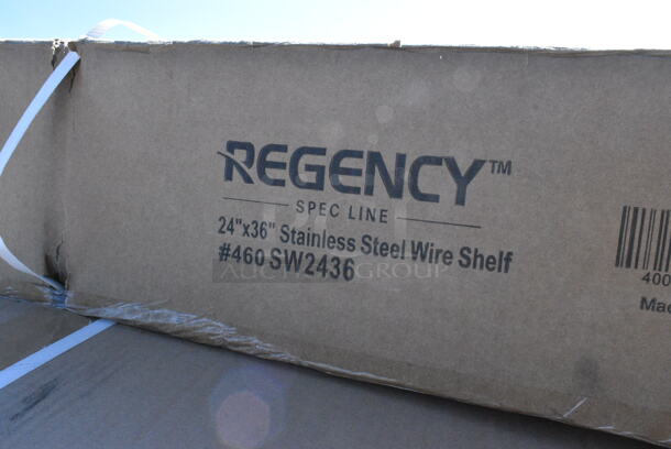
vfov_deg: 43.7
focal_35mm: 30
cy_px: 224
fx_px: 560
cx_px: 336
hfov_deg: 61.9
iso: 6400
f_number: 16
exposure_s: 1/1000
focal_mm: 20
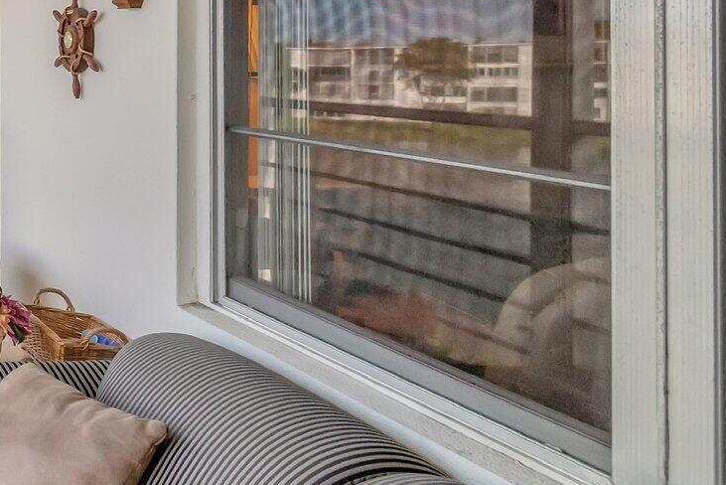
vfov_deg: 30.9
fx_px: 847
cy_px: 76
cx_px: -287
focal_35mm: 42
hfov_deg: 31.4
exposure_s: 1/500
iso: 1000
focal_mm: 10
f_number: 8
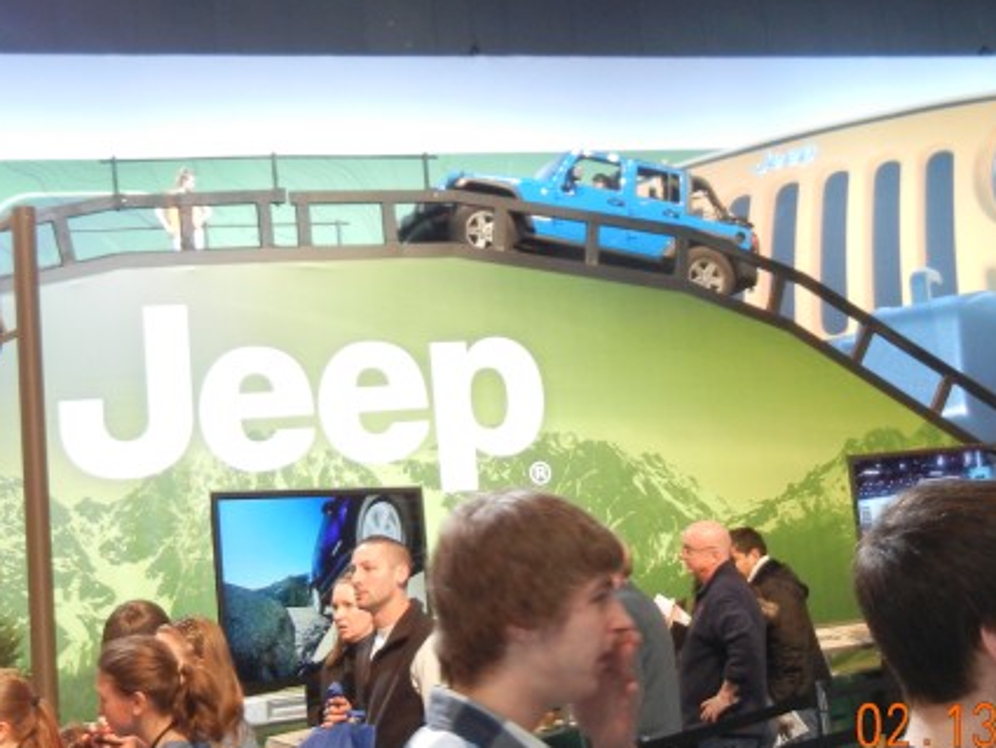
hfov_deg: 30.3
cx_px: 494
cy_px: 169
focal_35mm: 64
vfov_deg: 22.7
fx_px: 1842
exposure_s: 1/45.4
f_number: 3.6
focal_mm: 6.2
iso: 400
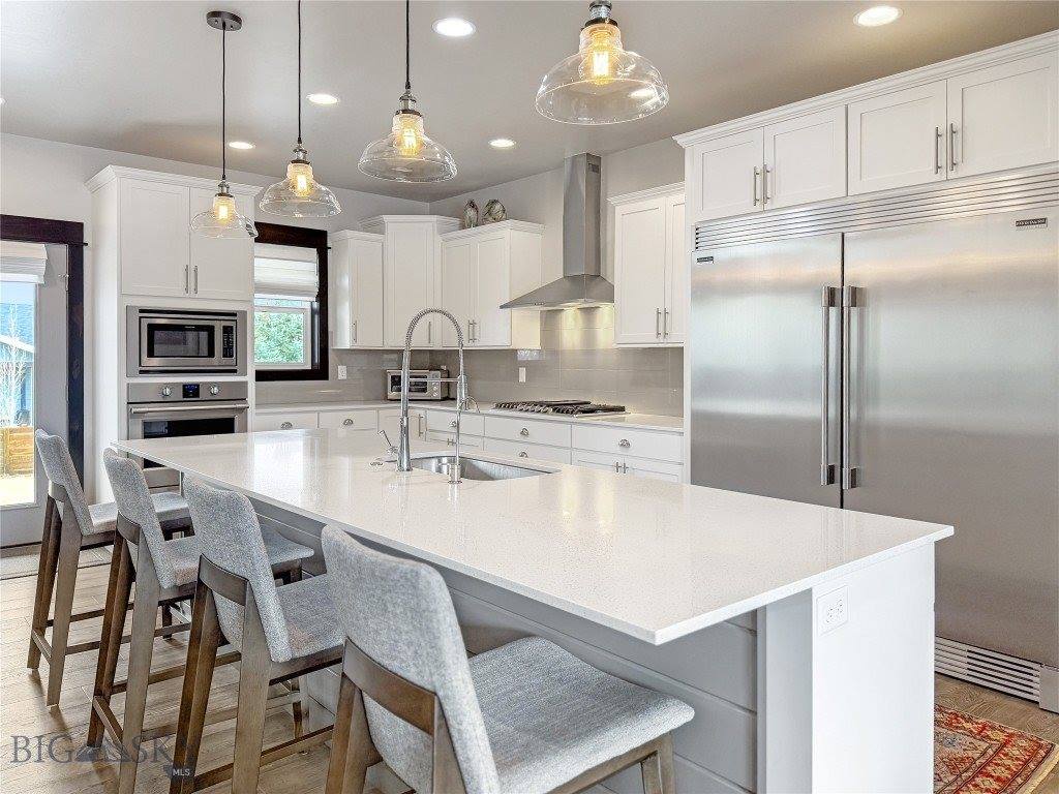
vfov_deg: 56.8
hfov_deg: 71.6
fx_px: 734
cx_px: 530
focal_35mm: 24
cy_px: 397
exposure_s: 1/120
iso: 200
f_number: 1.8
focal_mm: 6.76
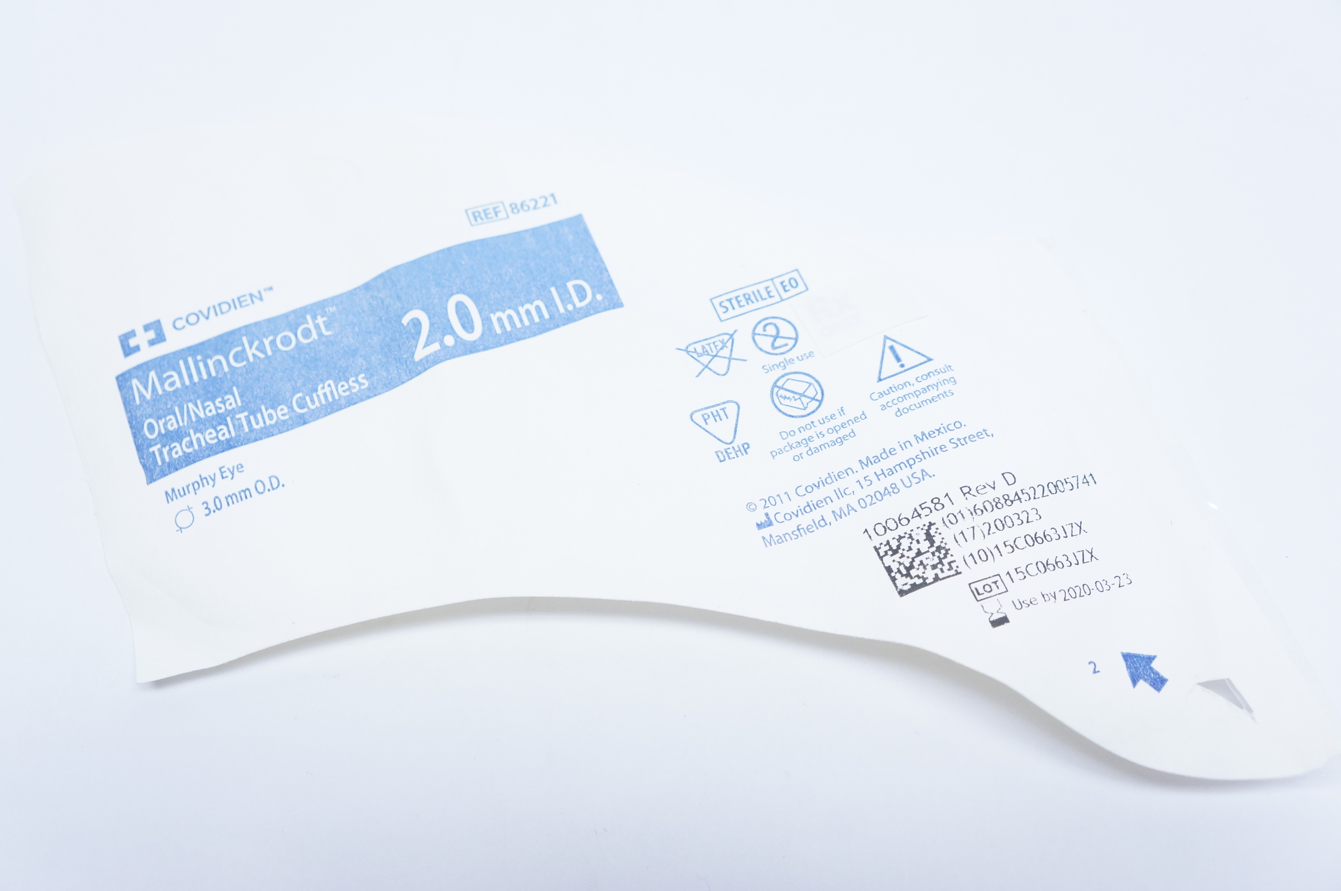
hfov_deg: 45.0
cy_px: 446
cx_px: 670
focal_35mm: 44
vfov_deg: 30.8
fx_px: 1619
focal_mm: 29
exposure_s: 1/60
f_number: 5.6
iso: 800
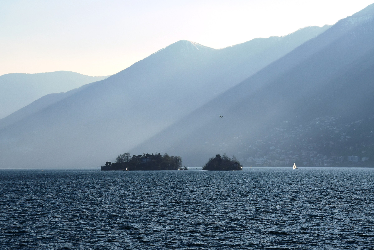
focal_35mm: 105
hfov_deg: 19.4
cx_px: 187
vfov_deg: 13.1
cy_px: 125
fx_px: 1092
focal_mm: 70
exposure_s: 1/400
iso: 400
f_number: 11
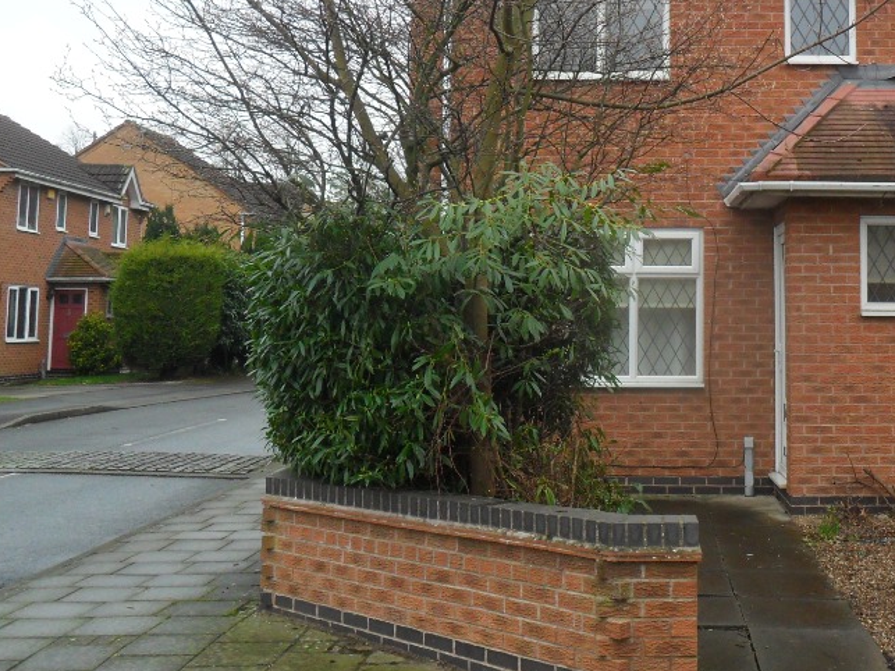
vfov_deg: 28.2
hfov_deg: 36.8
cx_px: 639
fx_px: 1318
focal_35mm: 51
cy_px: 189
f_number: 3.7
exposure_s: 1/180
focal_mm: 5.7
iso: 100
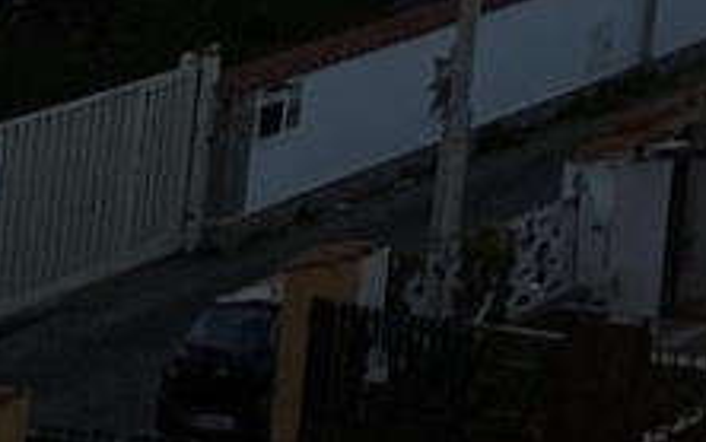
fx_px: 3581
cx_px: 2245
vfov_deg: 6.0
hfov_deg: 8.8
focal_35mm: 186
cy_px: -1267
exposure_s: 1/1585
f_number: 1.8
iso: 32
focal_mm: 4.25
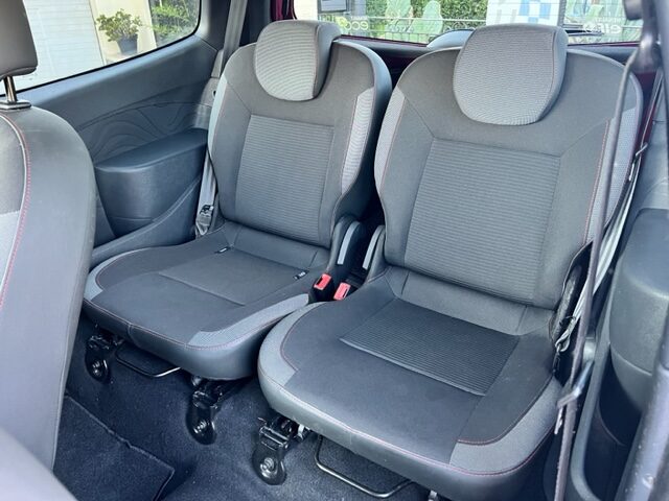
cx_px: 334
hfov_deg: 67.3
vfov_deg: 53.1
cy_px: 250
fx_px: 502
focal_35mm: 26
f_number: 1.5
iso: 400
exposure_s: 1/60
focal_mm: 5.7
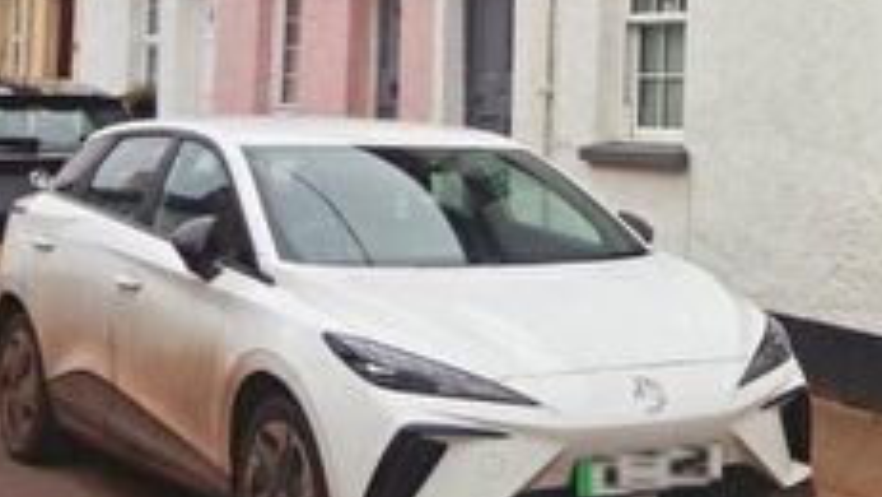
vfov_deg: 15.0
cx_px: 1134
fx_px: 1778
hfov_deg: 24.5
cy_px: -203
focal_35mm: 76
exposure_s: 1/80
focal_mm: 16
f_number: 8
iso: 100
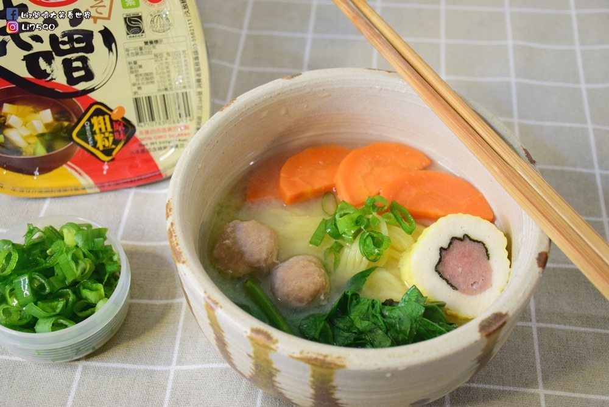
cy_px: 204
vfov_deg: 25.8
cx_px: 304
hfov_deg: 37.8
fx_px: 888
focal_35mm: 52
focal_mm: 35
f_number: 6.3
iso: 1600
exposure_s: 1/160
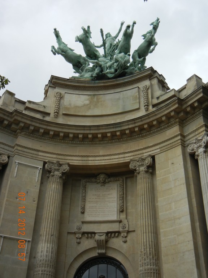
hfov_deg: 32.2
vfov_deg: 42.1
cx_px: 104
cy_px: 139
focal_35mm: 45
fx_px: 361
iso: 160
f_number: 3.8
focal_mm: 8.1
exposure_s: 1/523
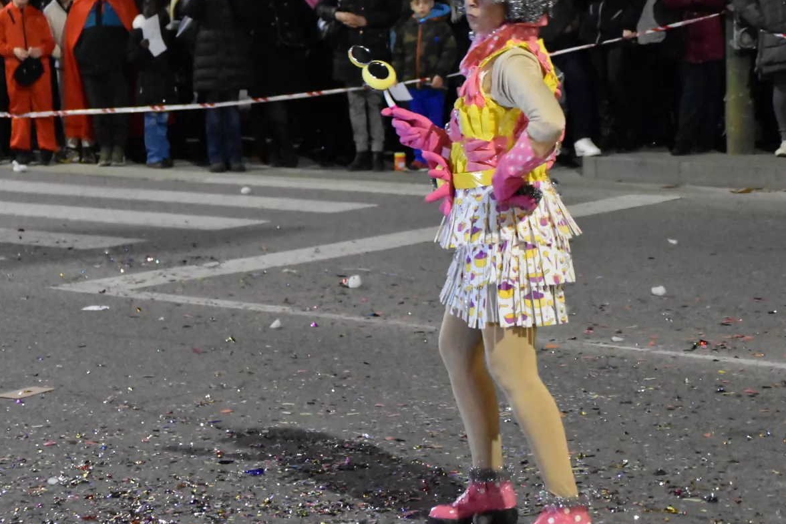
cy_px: 196
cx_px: 371
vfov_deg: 10.7
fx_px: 2795
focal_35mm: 128
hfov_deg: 16.0
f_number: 5
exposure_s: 1/60
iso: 11400
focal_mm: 62
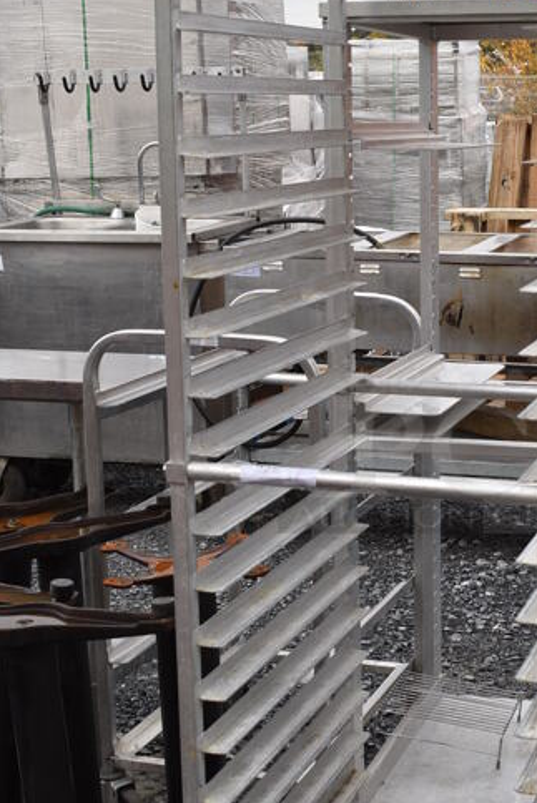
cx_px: 464
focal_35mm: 68
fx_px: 1518
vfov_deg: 29.6
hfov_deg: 19.7
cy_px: 446
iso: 200
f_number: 8
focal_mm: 24
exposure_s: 1/250
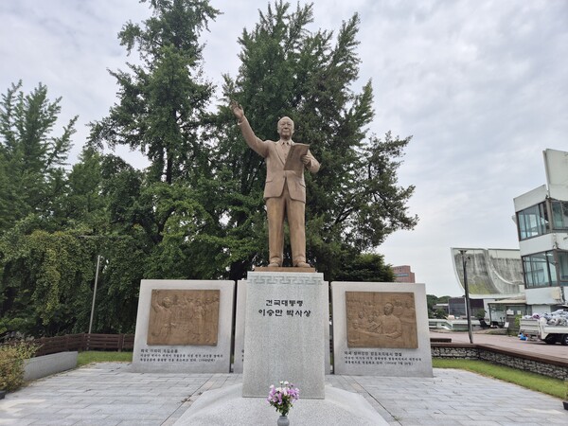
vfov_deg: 58.9
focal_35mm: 23
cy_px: 213
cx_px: 284
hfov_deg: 73.9
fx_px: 377
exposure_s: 1/1224
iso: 25
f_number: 1.8
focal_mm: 5.4
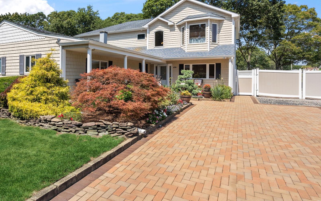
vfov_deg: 56.2
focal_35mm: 21
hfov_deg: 82.2
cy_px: 70
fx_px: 184
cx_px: 151
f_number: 6.3
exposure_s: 1/200
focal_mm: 16
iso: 100
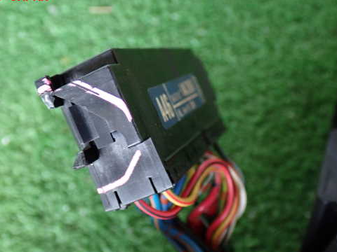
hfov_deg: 34.8
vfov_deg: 26.5
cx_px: 131
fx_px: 535
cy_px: 145
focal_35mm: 55
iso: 640
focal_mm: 7.84
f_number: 2.9
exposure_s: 1/40
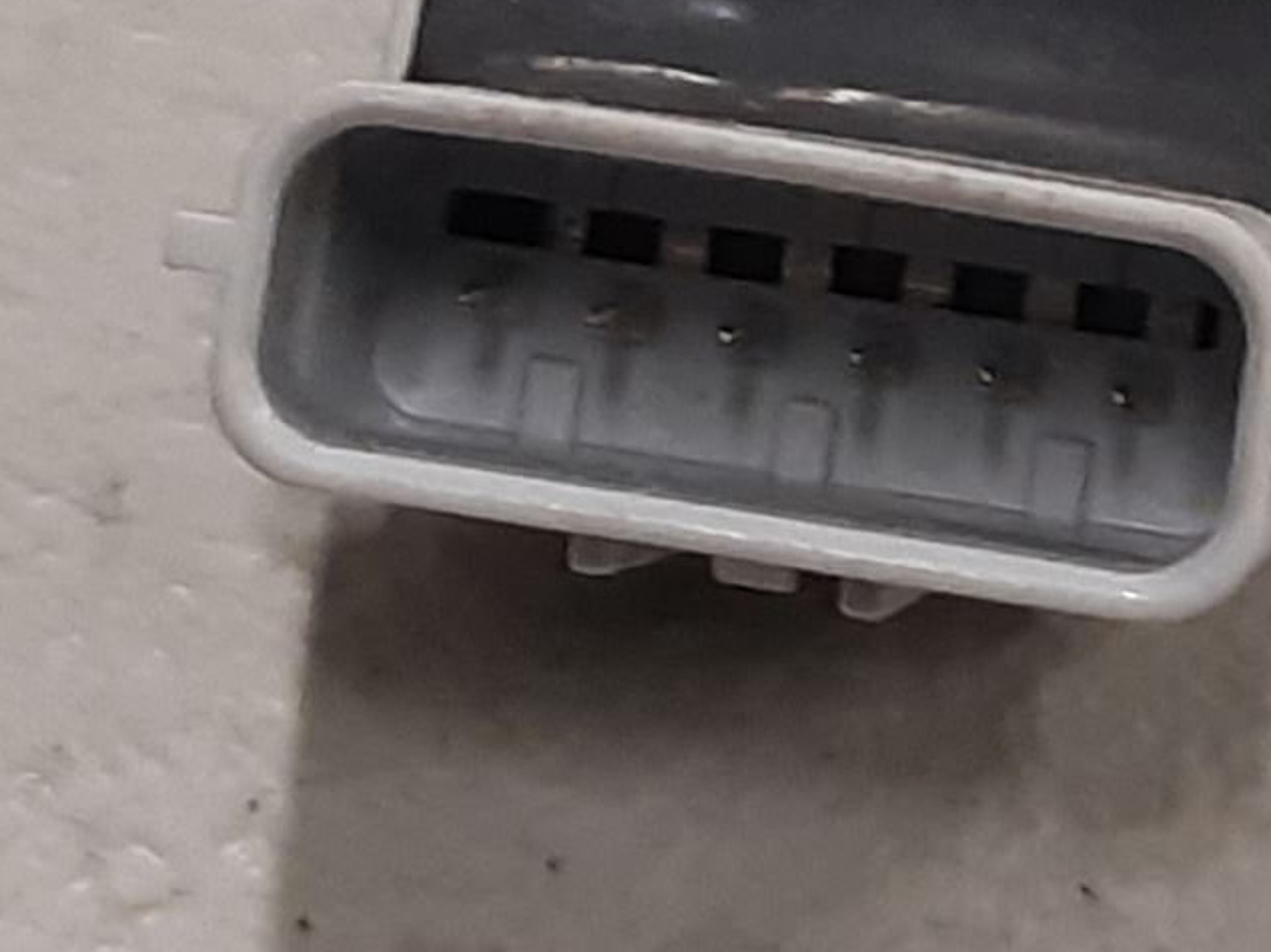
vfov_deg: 16.4
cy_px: -347
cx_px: 764
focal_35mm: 84
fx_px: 3083
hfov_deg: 23.3
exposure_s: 1/50
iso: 125
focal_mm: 3.93
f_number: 1.7
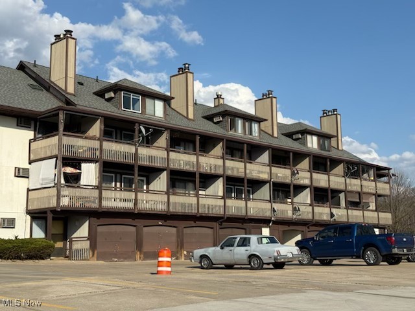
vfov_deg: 30.3
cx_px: 208
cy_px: 156
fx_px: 575
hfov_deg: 39.7
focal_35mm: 48
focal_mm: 6.76
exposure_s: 1/6536
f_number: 1.78
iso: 100
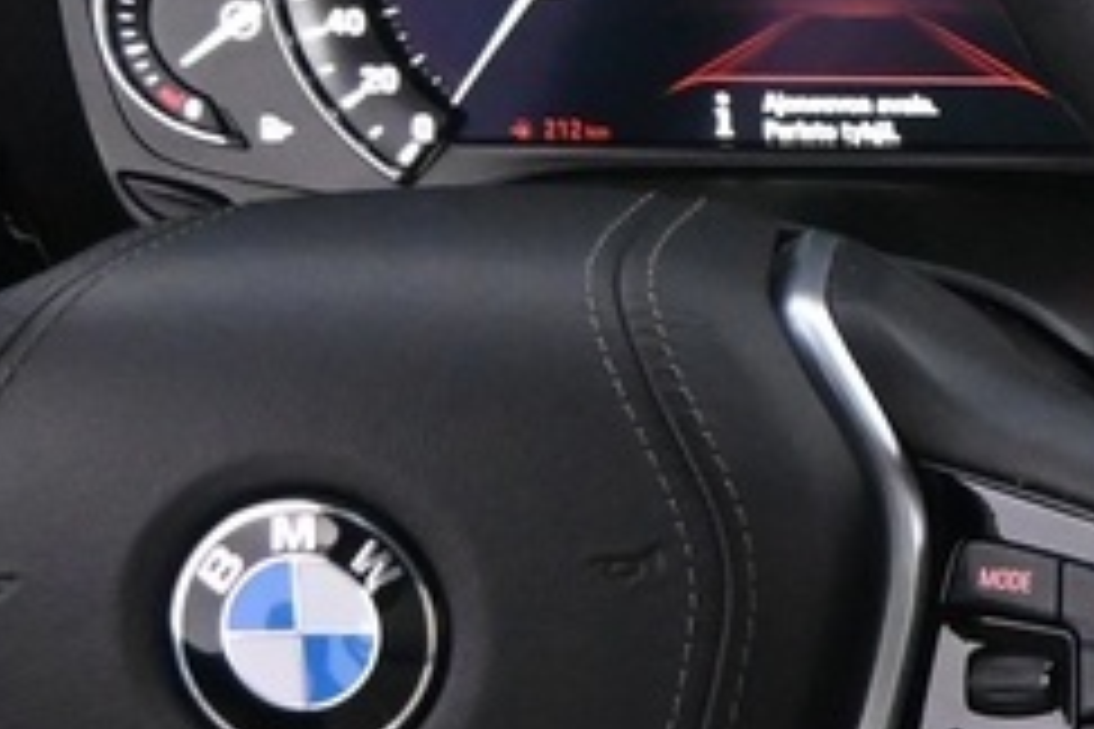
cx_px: 2710
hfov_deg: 10.7
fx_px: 4862
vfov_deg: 8.5
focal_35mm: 160
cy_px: 760
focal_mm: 16
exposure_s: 1/30
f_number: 3.5
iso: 2500
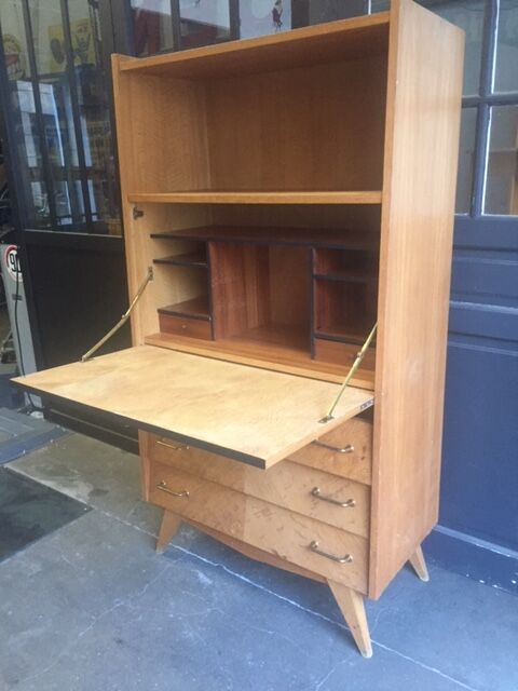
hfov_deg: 48.2
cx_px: 259
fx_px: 579
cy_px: 346
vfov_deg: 61.7
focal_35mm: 29
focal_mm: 4.15
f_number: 2.2
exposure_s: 1/25
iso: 250
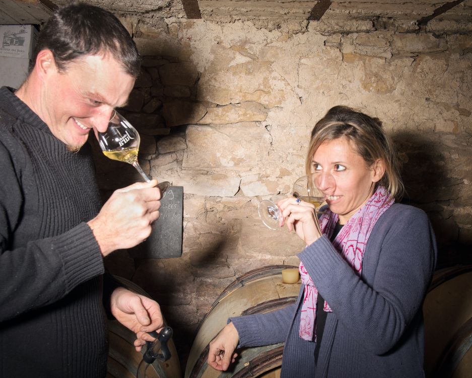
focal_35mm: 41
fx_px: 573
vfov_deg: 36.5
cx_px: 250
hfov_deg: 44.8
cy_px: 199
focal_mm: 32
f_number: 8
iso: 400
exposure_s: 1/250
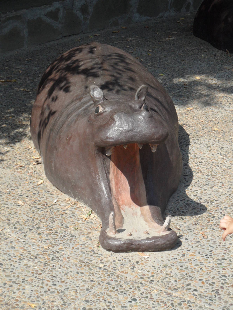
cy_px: 155
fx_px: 718
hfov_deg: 18.4
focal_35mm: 80
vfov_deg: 24.4
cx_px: 116
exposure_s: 1/1000
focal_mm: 13.2
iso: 200
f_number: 4.2
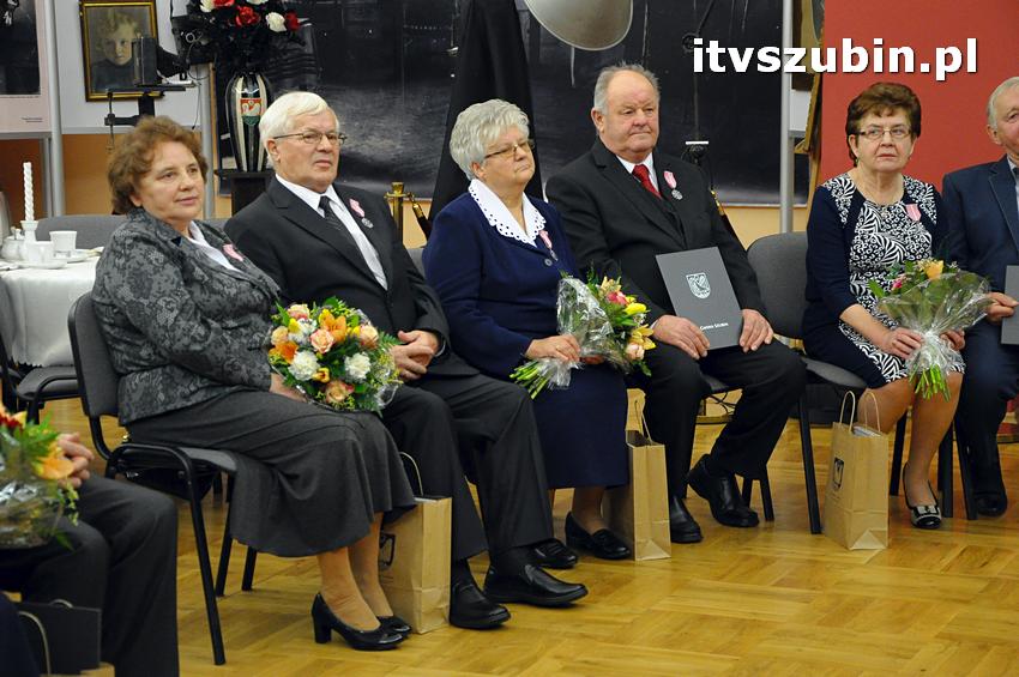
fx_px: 2460
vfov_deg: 15.7
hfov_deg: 23.4
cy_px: 338
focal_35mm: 87
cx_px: 510
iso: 2500
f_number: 5.6
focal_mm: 58
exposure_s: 1/80
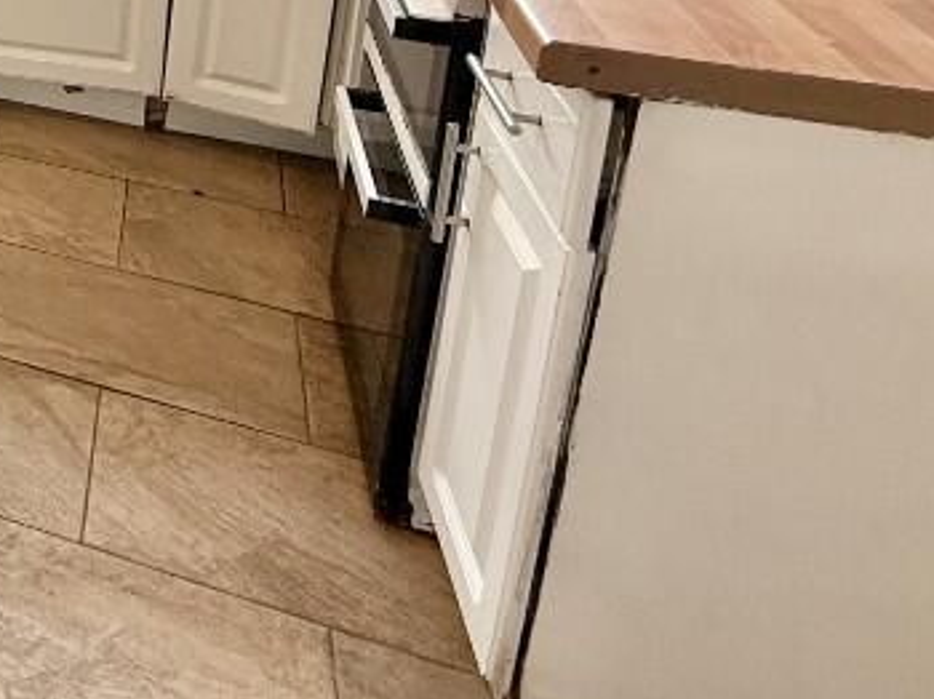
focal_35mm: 41
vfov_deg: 28.6
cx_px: -254
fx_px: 1105
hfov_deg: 34.1
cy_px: -216
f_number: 2.2
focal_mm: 2.22
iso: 64
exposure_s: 1/99
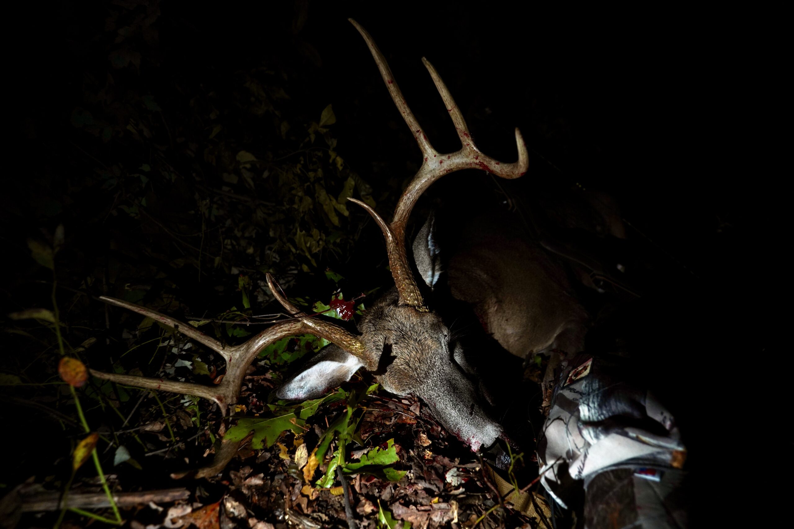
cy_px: 264
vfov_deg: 70.4
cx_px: 397
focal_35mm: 17
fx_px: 375
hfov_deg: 93.3
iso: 1600
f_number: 2.8
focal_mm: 17
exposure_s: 1/10
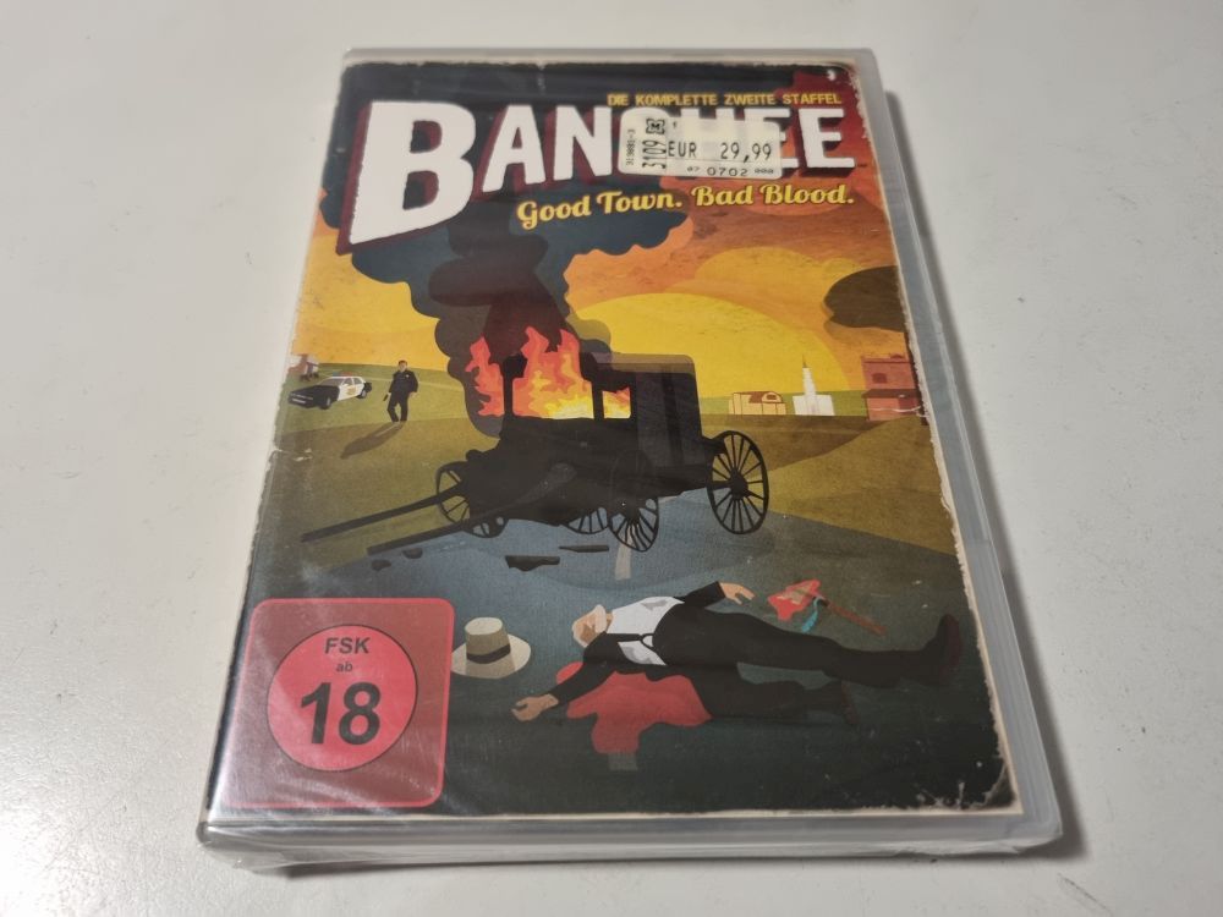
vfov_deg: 53.1
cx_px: 612
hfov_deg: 67.3
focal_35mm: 26
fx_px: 919
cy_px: 458
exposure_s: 1/50
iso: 400
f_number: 1.8
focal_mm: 5.4
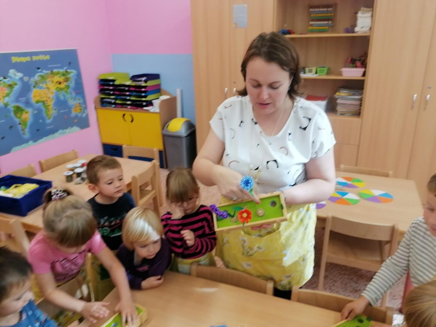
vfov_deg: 51.4
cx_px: 218
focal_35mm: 27
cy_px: 164
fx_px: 340
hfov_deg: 65.3
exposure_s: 1/100
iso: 160
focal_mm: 4.75
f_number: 1.8
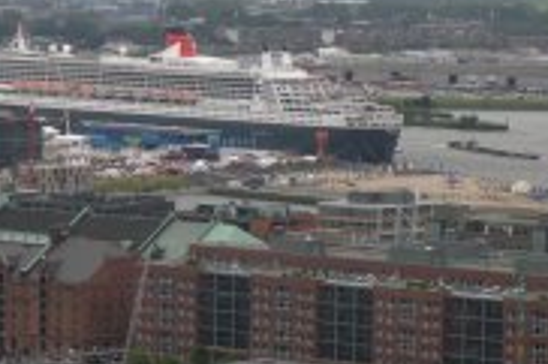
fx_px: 3376
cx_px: 173
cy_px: 105
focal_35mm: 222
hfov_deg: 9.3
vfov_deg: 6.2
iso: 100
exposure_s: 1/294
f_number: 4.9
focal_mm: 24
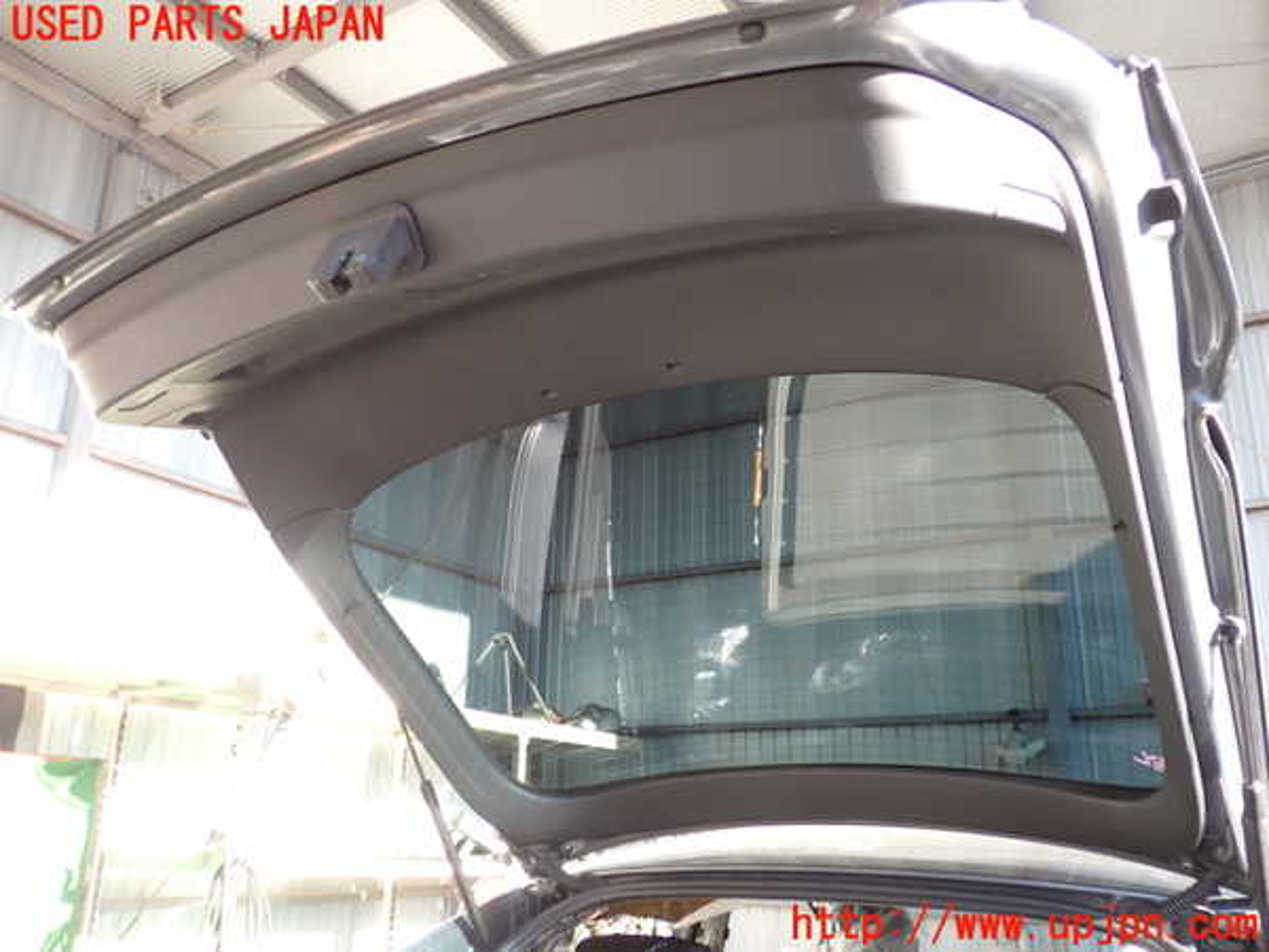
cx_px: 634
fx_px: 1100
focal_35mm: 30
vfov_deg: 46.8
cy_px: 476
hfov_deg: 60.0
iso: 100
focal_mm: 5.4
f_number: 2.3
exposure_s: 1/80
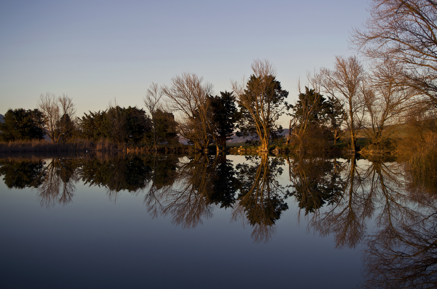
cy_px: 144
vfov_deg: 31.7
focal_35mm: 42
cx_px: 218
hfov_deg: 46.5
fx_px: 509
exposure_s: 1/160
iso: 100
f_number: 4.5
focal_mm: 28.13
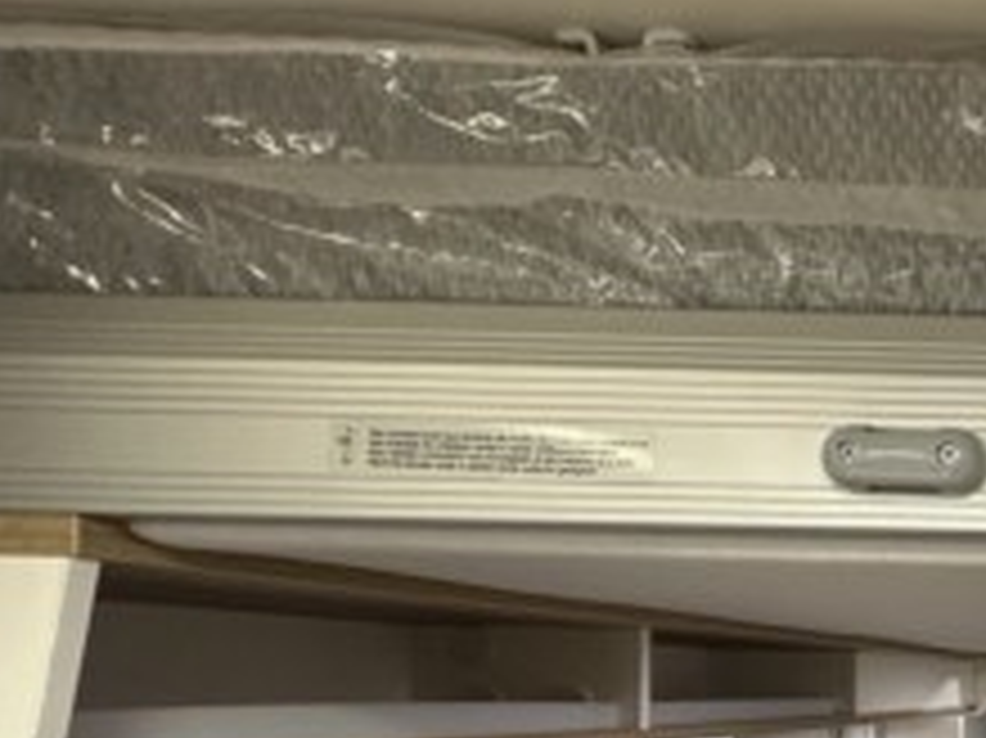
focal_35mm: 41
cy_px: 693
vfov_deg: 32.9
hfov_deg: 33.4
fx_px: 1167
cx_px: 1283
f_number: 2.2
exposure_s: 1/50
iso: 250
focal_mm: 2.22
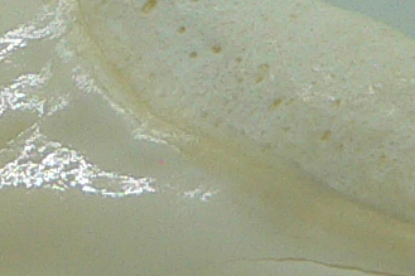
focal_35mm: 223
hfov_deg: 9.2
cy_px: -25
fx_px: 2569
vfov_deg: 6.1
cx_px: 19
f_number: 2.8
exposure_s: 1/60
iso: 80
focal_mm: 4.6
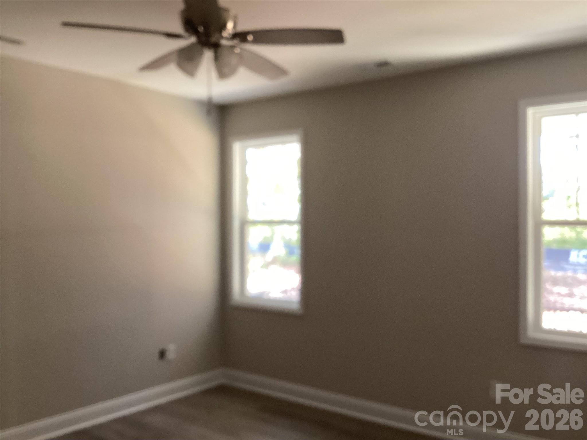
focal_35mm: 31
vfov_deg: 45.4
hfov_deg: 58.4
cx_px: 294
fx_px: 526
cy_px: 220
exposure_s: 1/60
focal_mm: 3.3
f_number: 2.4
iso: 320
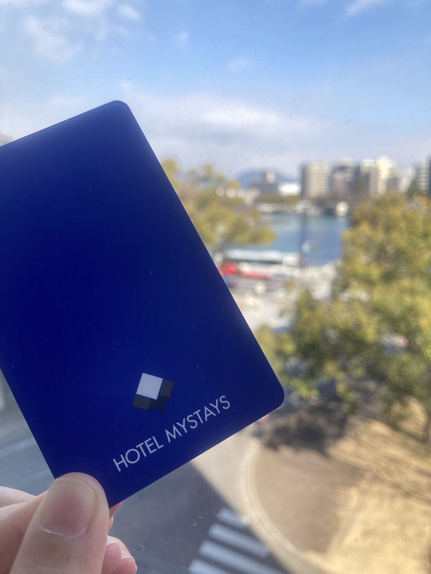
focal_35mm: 28
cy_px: 287
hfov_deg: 49.7
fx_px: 465
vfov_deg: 63.4
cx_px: 216
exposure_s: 1/231
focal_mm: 3.99
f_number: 1.8
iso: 20
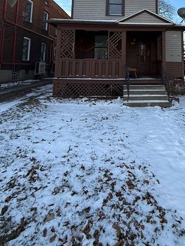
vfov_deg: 65.3
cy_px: 50
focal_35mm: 24
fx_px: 171
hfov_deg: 54.8
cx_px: 133
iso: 50
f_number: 2.2
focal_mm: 2.22
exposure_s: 1/820
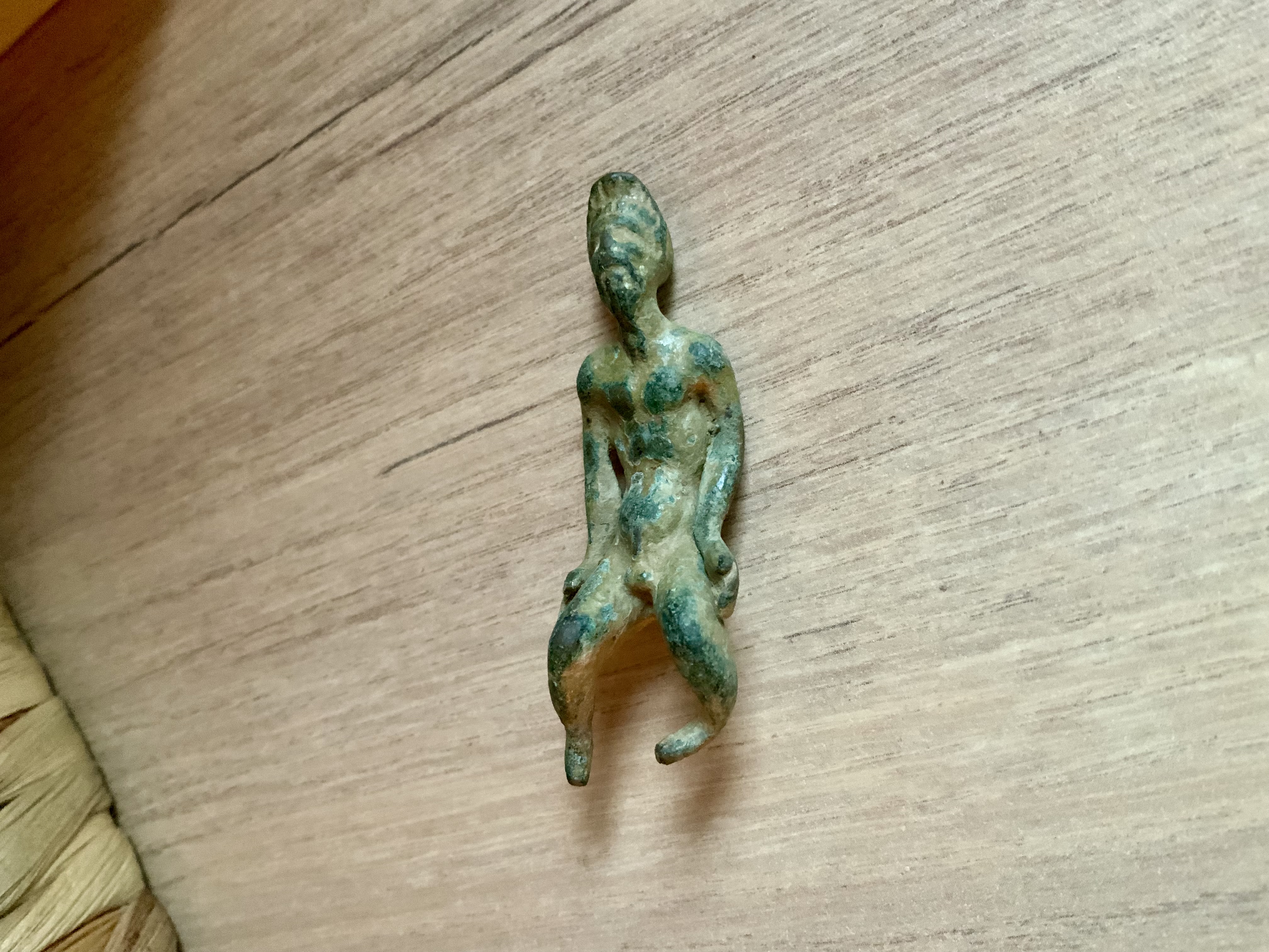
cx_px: 634
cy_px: 476
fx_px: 1063
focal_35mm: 29
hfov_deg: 61.7
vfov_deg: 48.2
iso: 250
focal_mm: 3
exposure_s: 1/33
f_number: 1.8
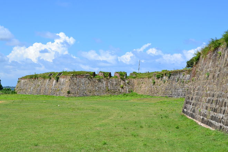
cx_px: 119
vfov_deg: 23.8
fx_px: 361
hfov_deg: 35.0
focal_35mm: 57
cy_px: 70
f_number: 11
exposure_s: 1/500
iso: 360
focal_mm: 34
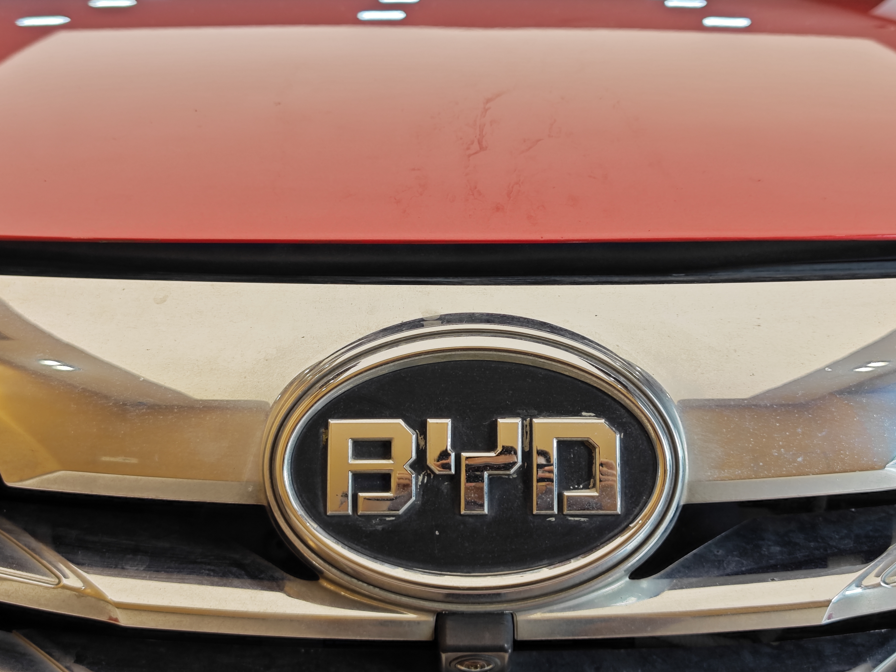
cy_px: 377
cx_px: 479
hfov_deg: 36.8
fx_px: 1346
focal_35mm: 52
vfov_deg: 28.0
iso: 64
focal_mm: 8.7
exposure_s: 1/100
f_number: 1.9
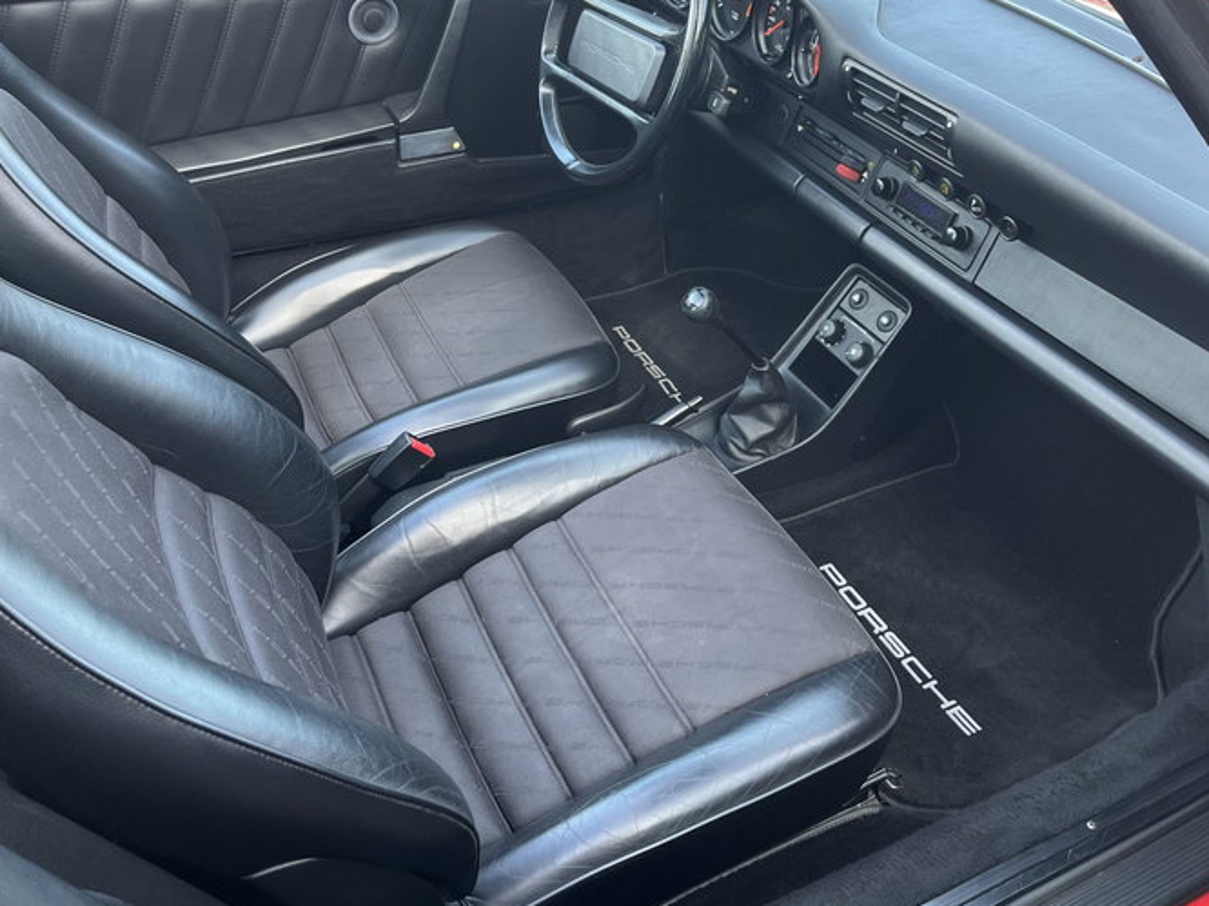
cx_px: 586
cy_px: 390
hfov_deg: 60.0
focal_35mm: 30
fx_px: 1047
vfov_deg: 46.6
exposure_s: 1/122
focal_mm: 5.1
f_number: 1.6
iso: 100
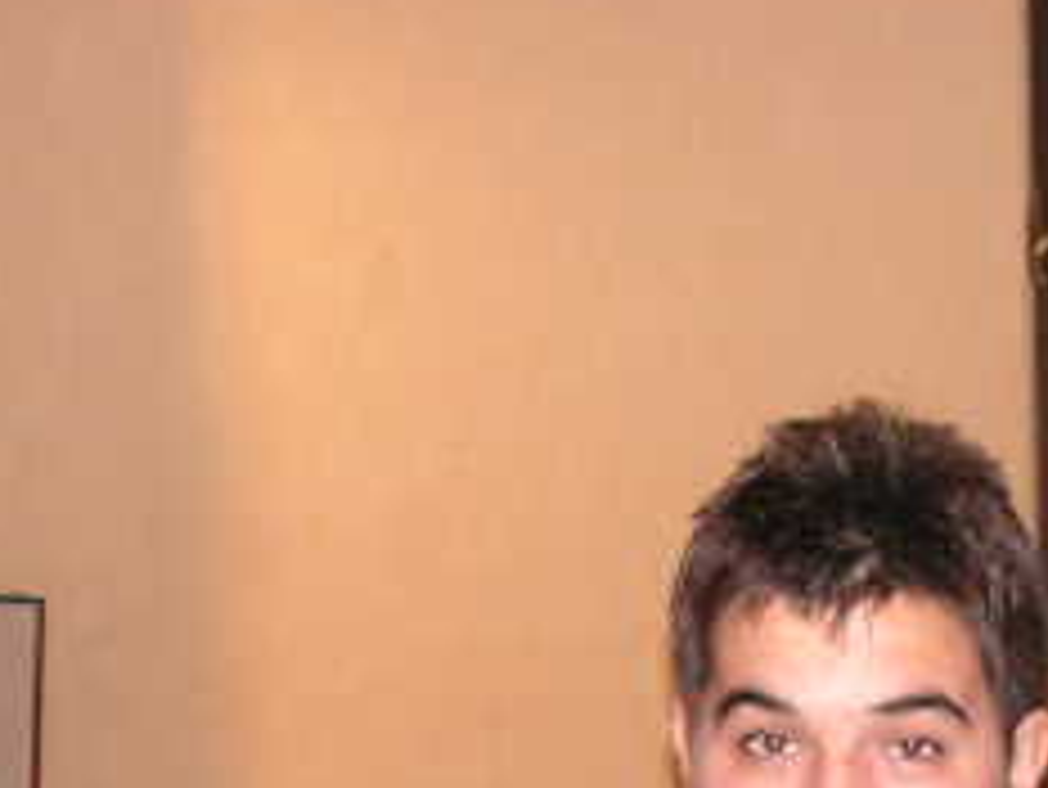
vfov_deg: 10.4
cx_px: 765
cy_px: 982
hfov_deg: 14.0
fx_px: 4241
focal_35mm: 140
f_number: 3.2
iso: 200
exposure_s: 1/60
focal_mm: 8.6
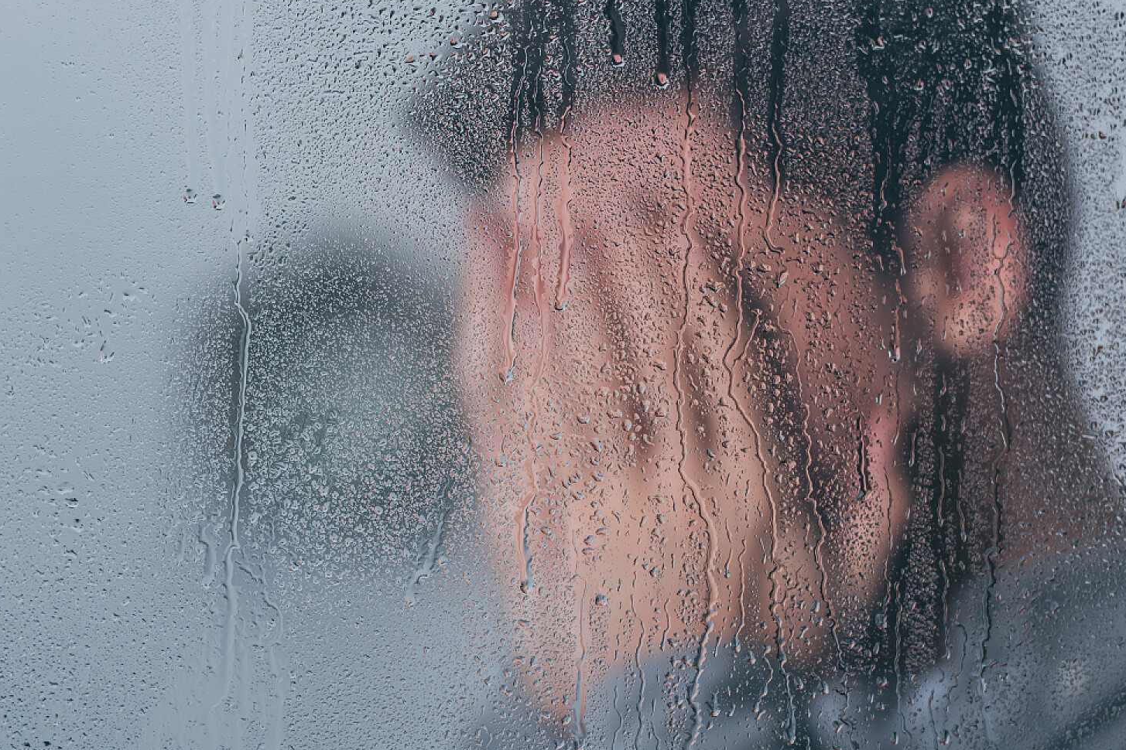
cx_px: 413
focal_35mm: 264
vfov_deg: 5.2
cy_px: 436
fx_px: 8257
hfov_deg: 7.8
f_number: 5.6
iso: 160
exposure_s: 1/200
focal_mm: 200
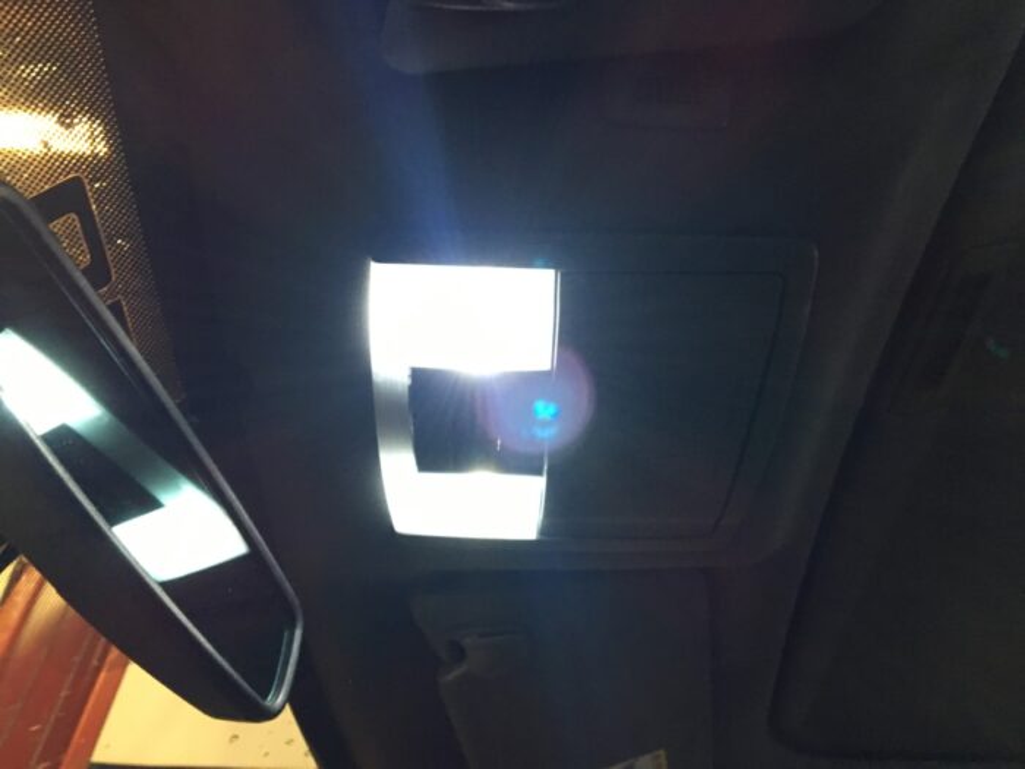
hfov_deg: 61.7
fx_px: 859
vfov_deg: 48.2
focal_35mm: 29
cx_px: 512
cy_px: 384
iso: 200
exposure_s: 1/30
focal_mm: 4.15
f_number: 2.2
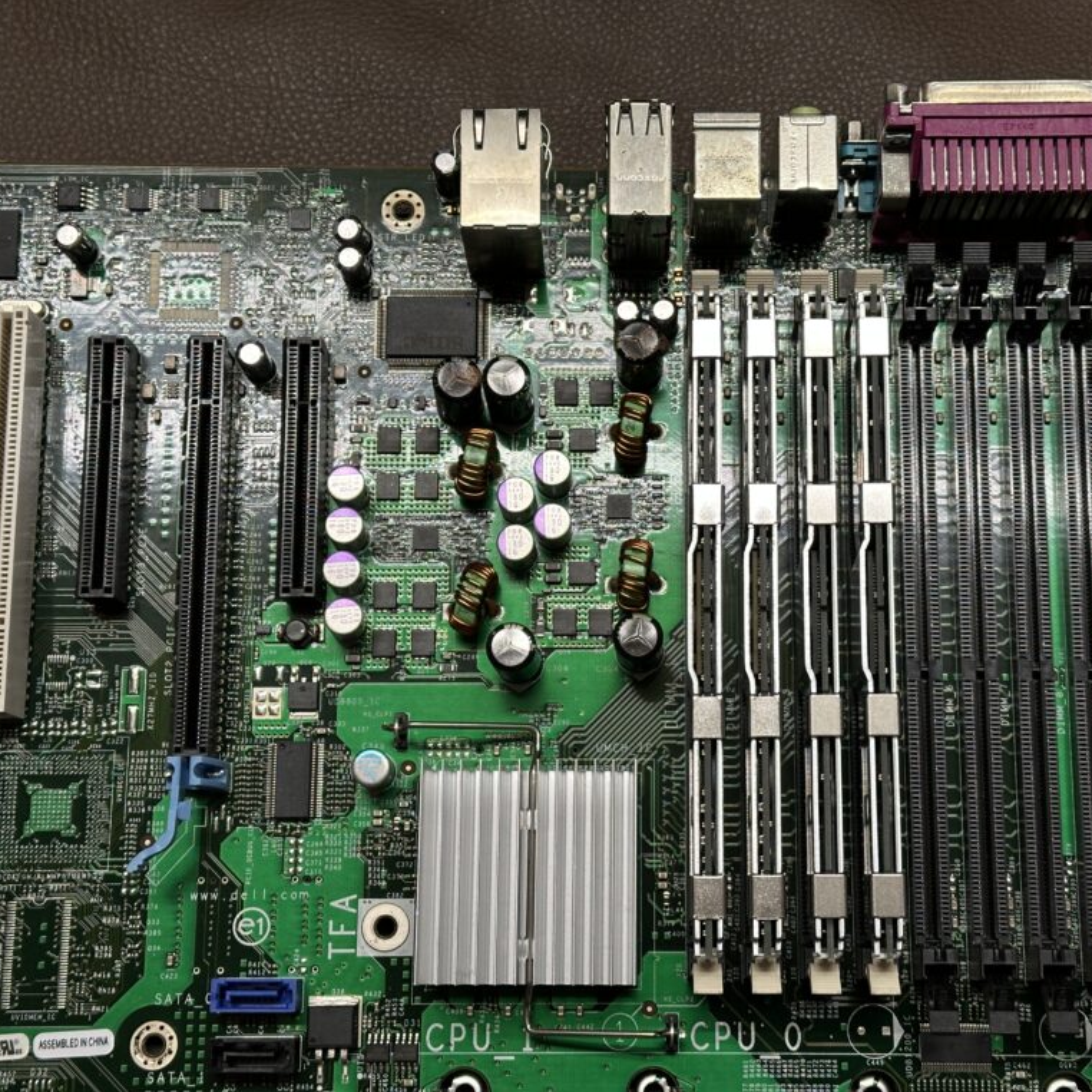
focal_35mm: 57
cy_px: 543
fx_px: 2034
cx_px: 632
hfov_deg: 30.0
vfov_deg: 30.0
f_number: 1.78
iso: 100
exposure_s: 1/50
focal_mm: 6.86
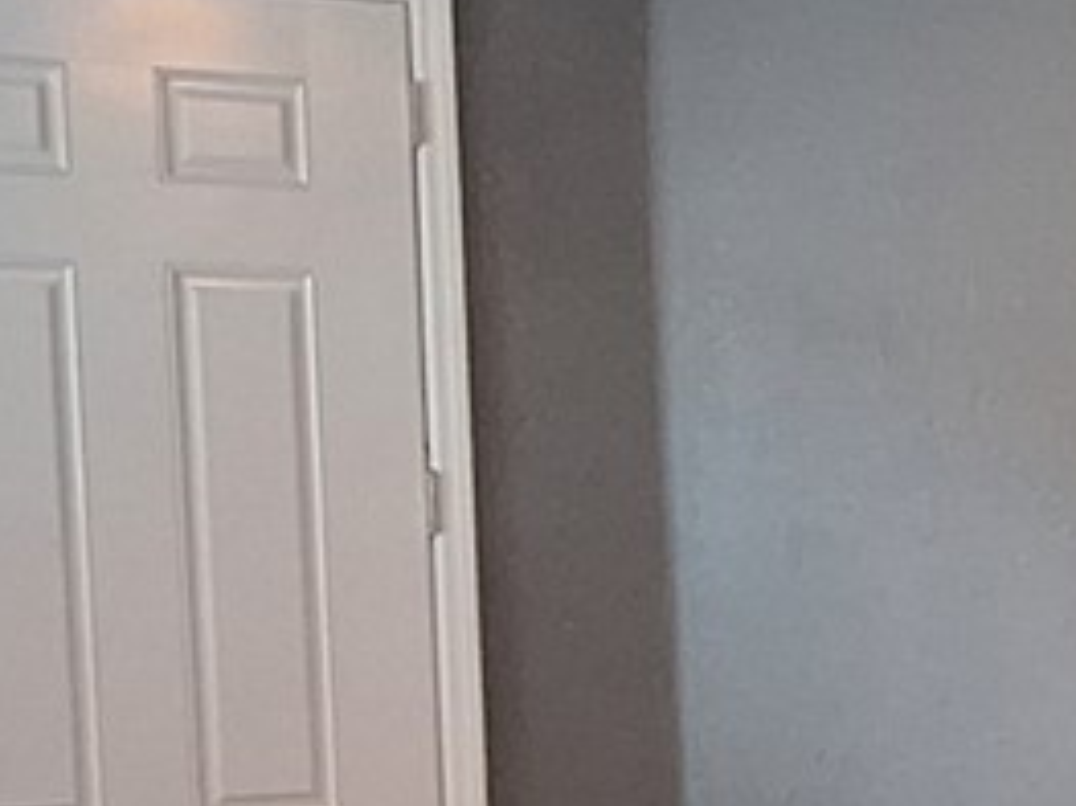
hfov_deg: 22.6
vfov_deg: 18.2
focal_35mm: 79
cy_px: 781
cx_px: 1326
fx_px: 2455
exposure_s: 1/30
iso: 160
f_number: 2.2
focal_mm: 1.74
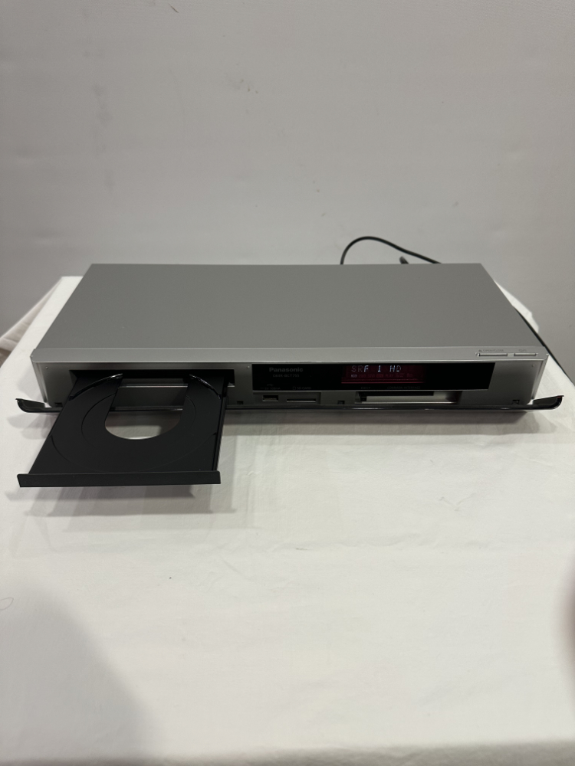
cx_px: 288
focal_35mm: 24
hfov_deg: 56.8
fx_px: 532
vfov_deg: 71.6
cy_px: 383
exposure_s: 1/100
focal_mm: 6.9
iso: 160
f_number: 1.8
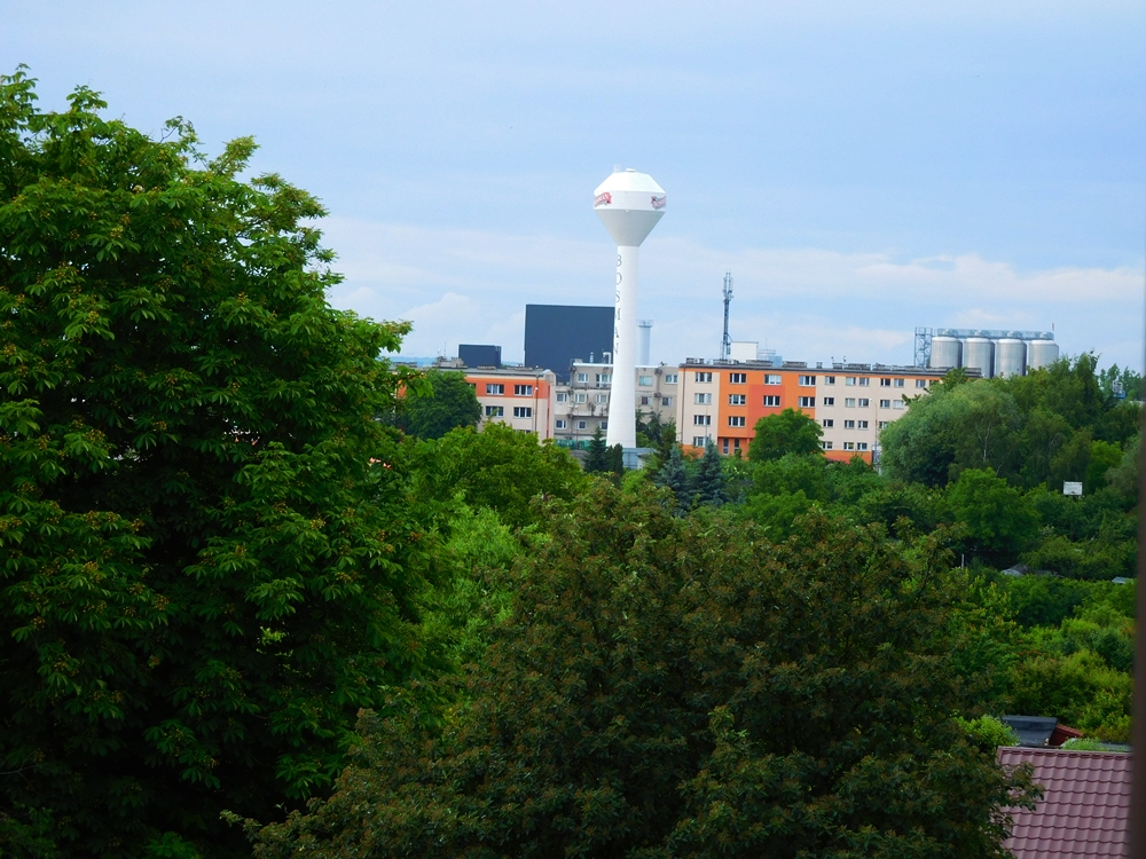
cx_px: 573
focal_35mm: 125
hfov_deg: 15.8
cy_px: 430
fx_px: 4138
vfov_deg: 11.9
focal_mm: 22.3
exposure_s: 1/60
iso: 125
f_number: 5
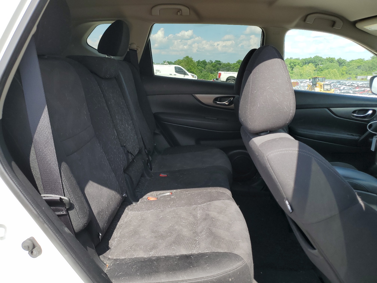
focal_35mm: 26
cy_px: 142
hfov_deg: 67.3
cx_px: 188
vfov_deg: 53.1
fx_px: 283
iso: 50
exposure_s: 1/1111
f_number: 1.5
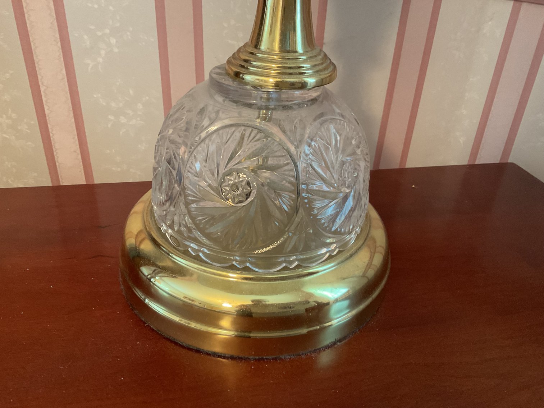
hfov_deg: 61.7
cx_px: 272
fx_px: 456
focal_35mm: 29
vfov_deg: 48.2
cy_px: 204
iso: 250
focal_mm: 3
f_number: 1.8
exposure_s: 1/30
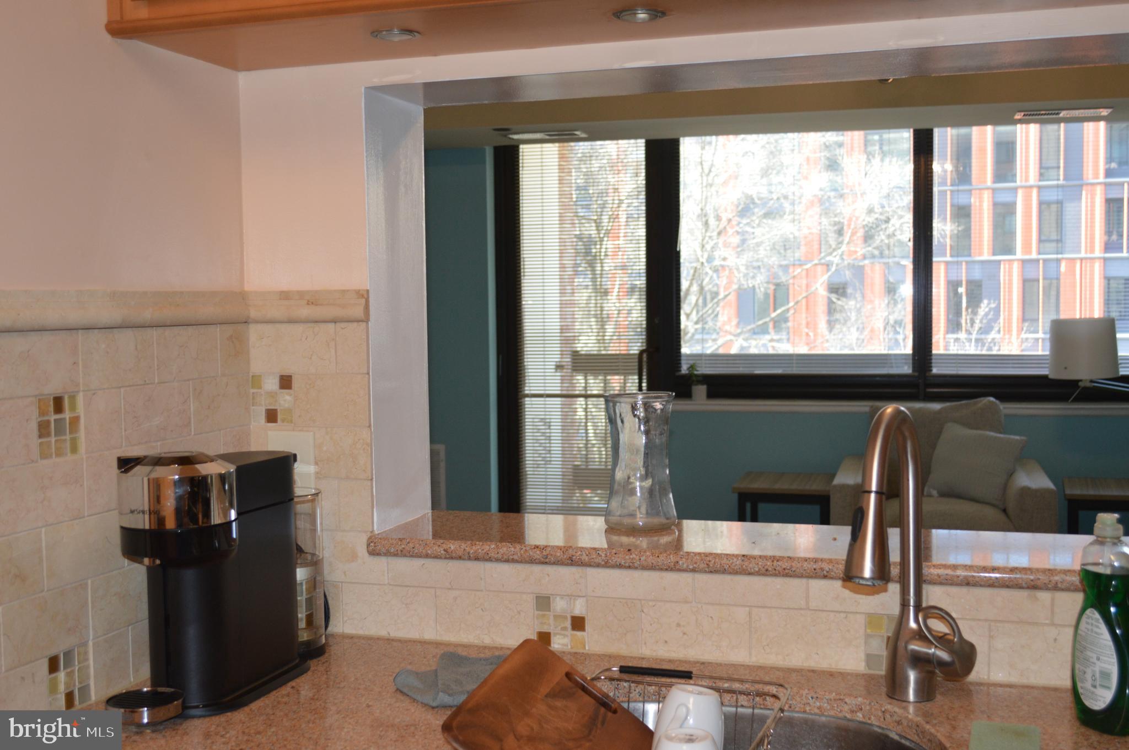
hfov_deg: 49.6
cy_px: 375
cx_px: 564
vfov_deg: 34.1
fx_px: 1222
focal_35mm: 39
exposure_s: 1/60
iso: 560
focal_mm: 26
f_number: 4.2
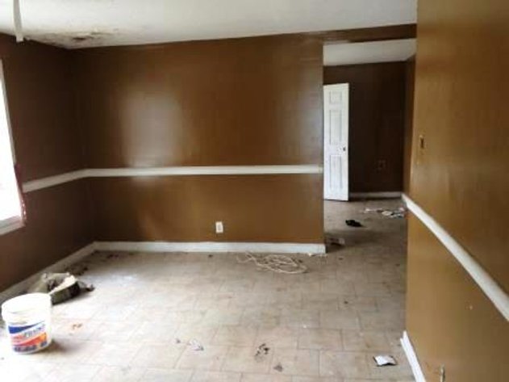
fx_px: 426
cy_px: 191
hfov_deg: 61.7
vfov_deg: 48.2
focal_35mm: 29
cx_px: 254
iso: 100
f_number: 2.2
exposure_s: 1/30
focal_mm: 4.15
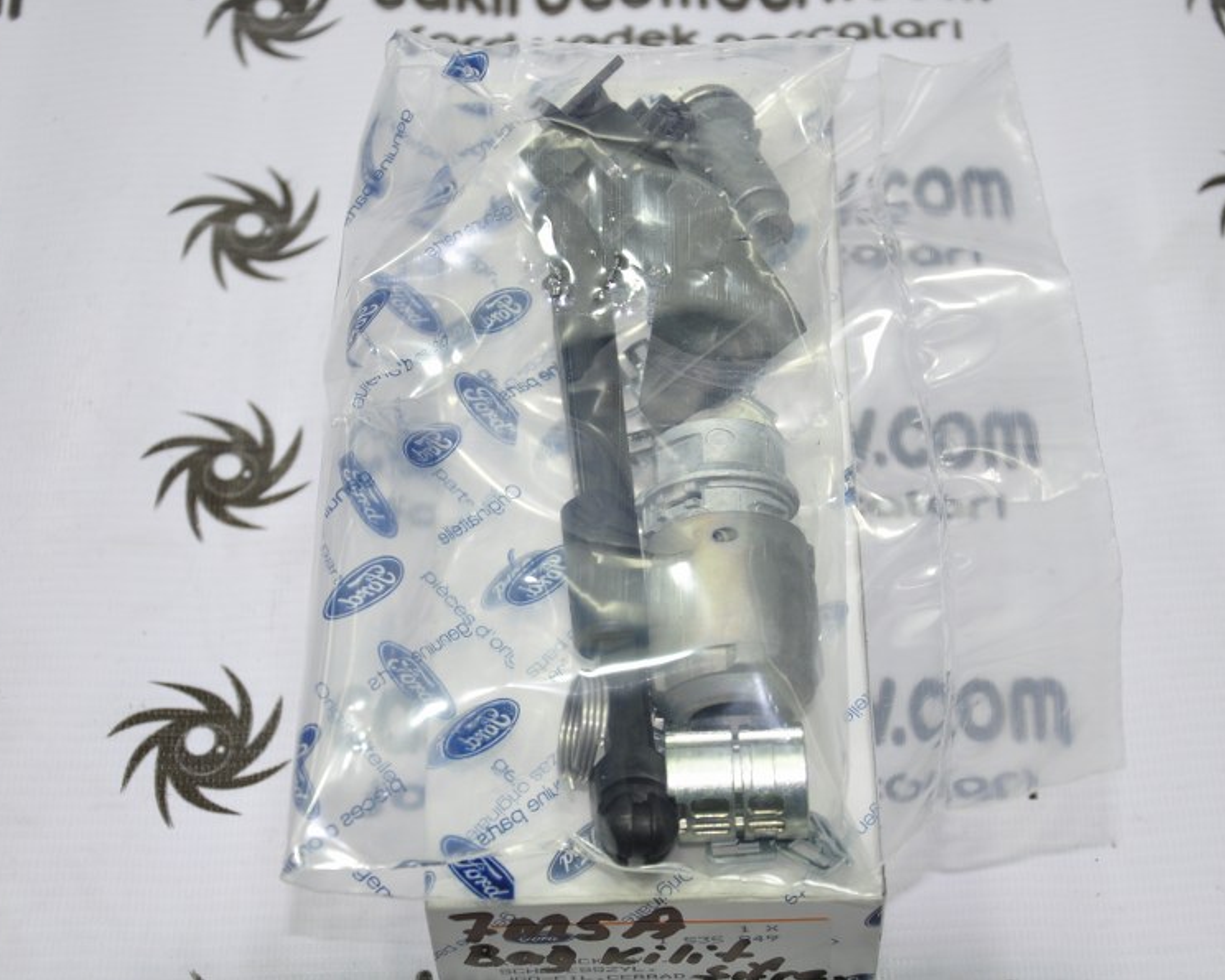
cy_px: 489
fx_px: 2776
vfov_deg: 20.0
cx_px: 637
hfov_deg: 24.9
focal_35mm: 77
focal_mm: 45
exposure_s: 1/40
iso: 200
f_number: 4.8
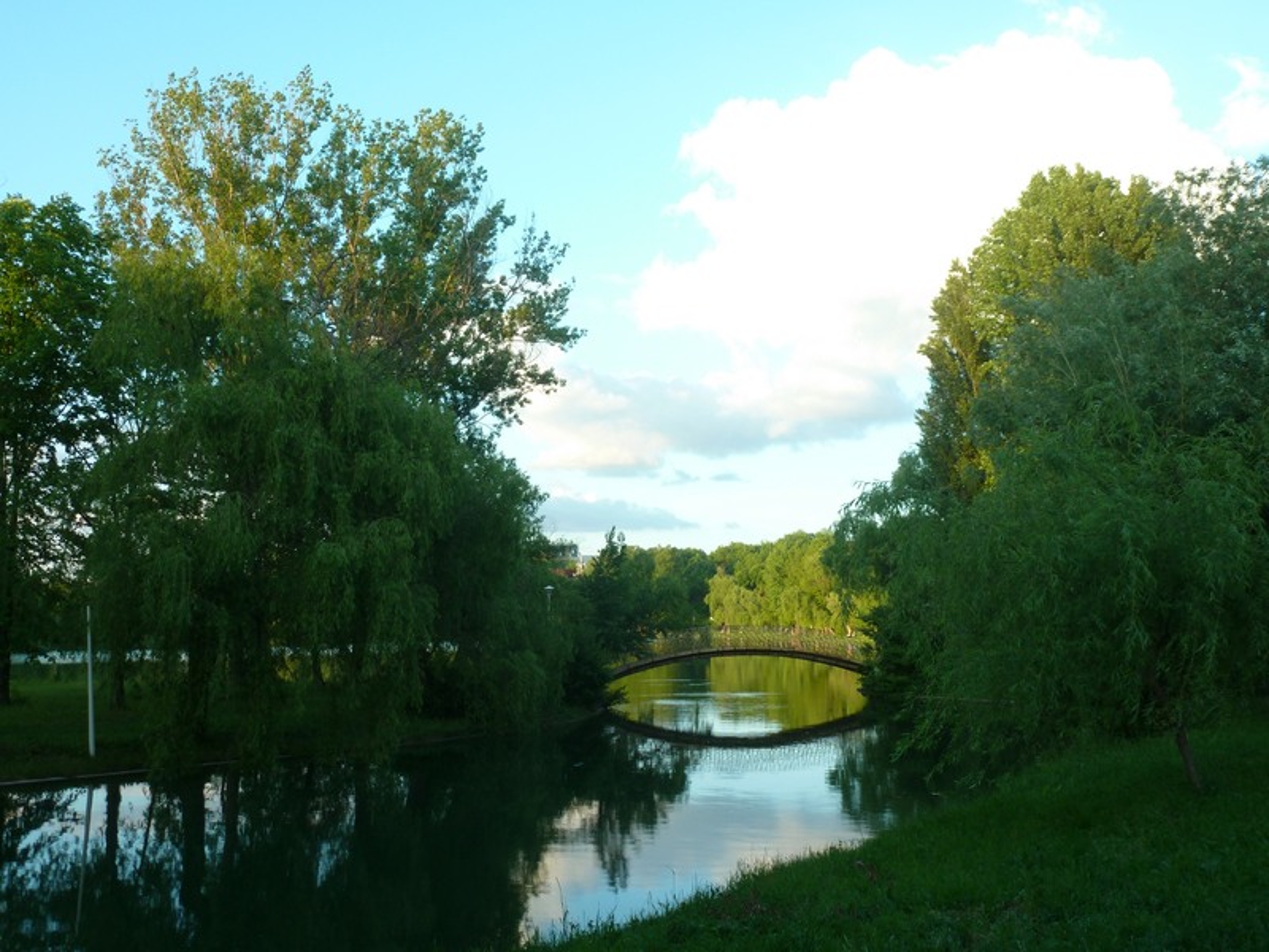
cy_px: 476
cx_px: 634
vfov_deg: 42.9
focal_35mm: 33
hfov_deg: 55.4
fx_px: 1210
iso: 100
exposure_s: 1/60
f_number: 3.6
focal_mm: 5.9
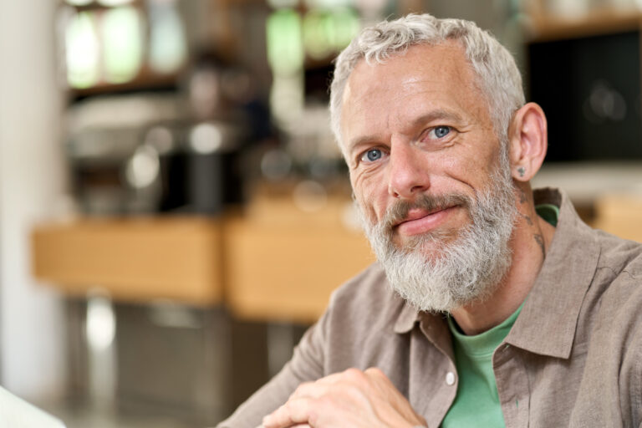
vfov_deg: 16.1
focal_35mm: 85
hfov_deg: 23.9
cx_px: 321
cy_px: 214
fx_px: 1516
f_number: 2.5
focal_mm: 85
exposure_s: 1/125
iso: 100
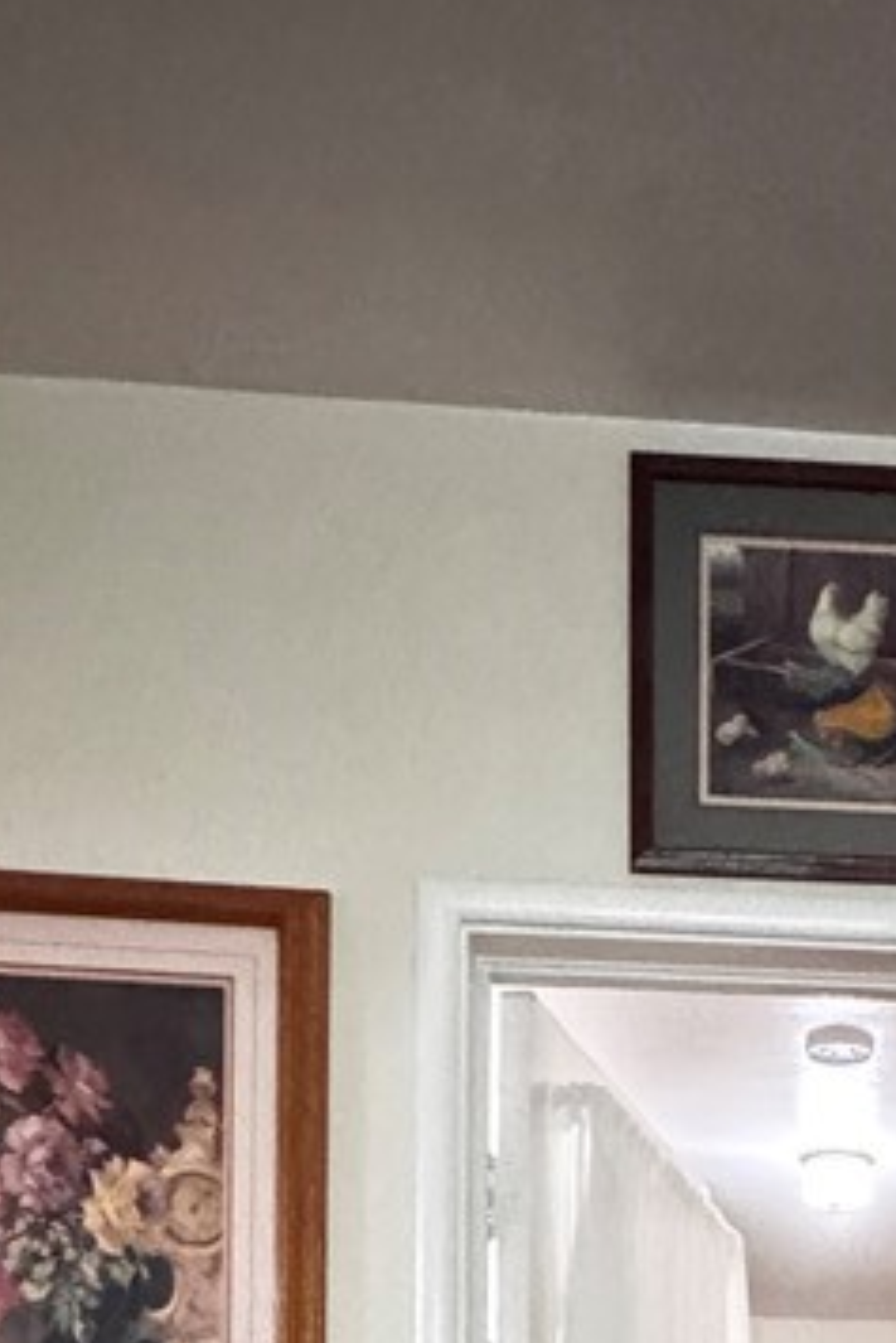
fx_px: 1566
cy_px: 1718
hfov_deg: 30.6
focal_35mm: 42
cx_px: 794
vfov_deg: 34.2
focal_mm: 2.22
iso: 1600
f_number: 2.2
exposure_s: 1/30
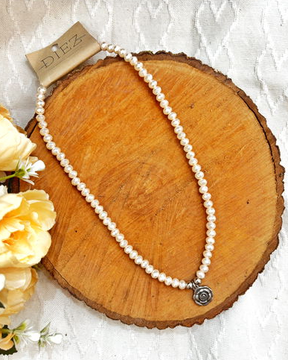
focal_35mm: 28
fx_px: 298
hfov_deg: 51.6
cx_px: 145
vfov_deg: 62.1
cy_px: 170
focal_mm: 5.96
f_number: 1.6
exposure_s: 1/100
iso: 100
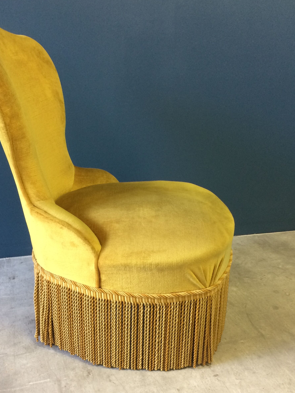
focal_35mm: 40
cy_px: 240
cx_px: 133
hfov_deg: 35.9
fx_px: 454
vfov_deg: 46.5
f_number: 2.2
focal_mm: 4.15
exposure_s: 1/33
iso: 125
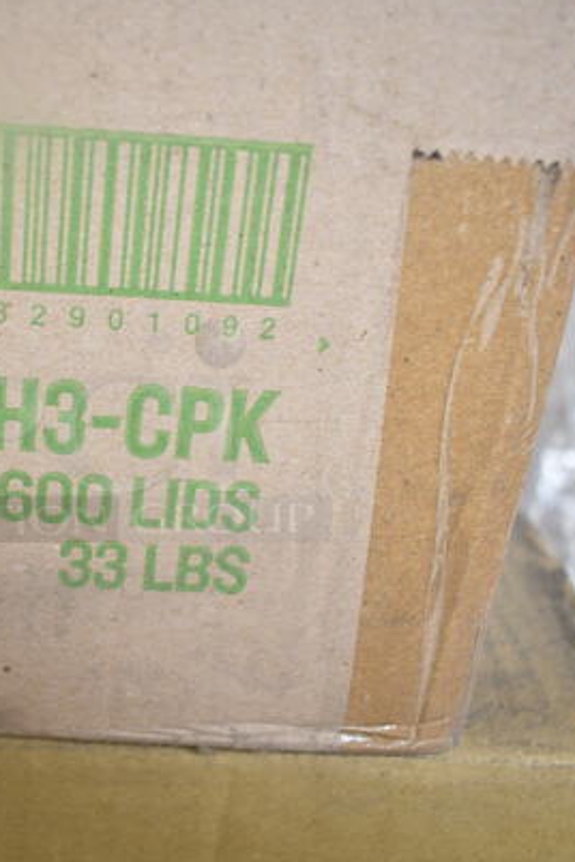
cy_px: 429
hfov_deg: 31.6
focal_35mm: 41
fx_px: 982
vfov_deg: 47.4
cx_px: 94
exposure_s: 1/30
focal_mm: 18
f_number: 3.5
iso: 280
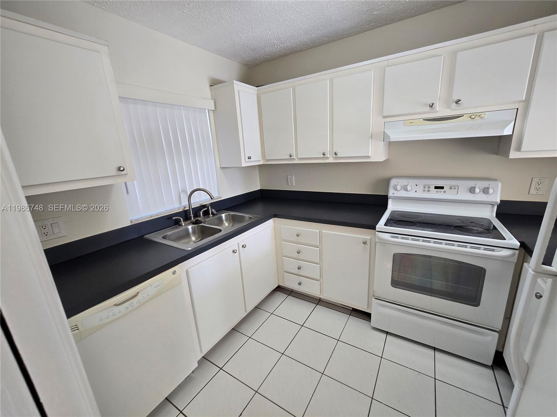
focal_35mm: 13
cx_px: 278
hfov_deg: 106.2
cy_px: 208
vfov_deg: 89.9
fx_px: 209
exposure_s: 1/60
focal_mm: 2.2
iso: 160
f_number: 2.2
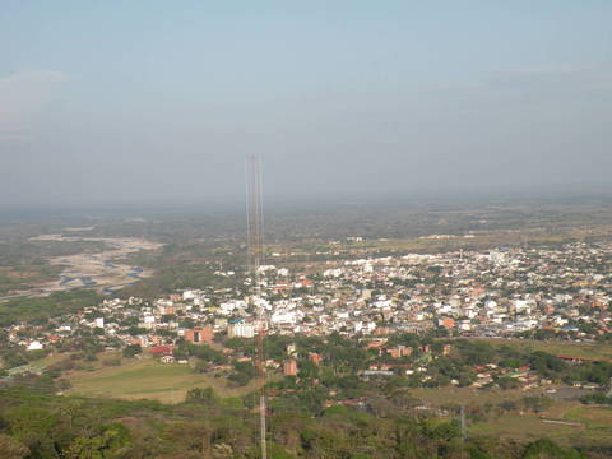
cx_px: 306
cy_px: 230
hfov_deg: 29.0
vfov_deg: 21.9
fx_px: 1185
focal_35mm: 67
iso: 64
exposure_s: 1/692
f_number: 3.5
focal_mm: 11.9
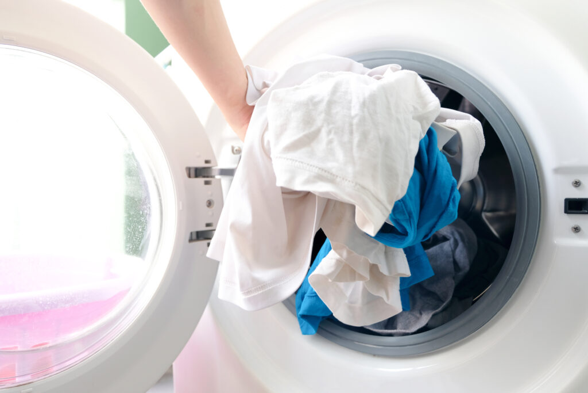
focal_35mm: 29
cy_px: 196
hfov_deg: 63.7
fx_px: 474
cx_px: 294
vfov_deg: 45.0
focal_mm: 19.2
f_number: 3.8
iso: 200
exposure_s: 1/25
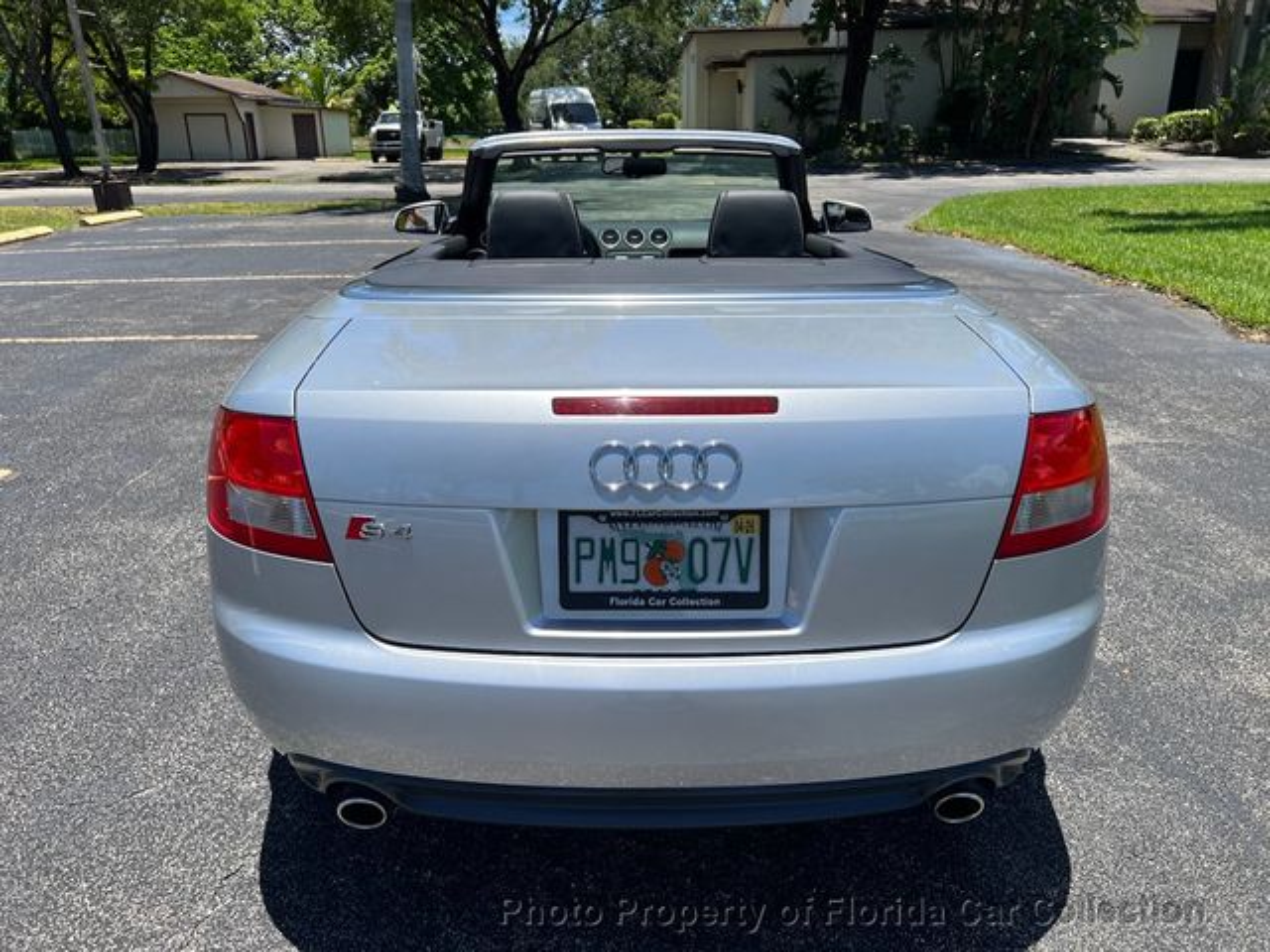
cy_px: 476
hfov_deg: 67.3
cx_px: 635
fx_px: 954
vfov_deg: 53.1
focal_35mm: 26
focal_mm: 5.7
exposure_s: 1/3968
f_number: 1.5
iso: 50
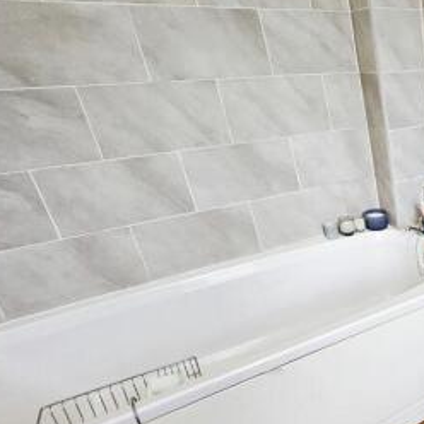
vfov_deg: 58.2
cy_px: 271
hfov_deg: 50.9
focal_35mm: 27
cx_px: 396
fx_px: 374
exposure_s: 1/33
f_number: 2.2
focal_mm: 1.7
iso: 800
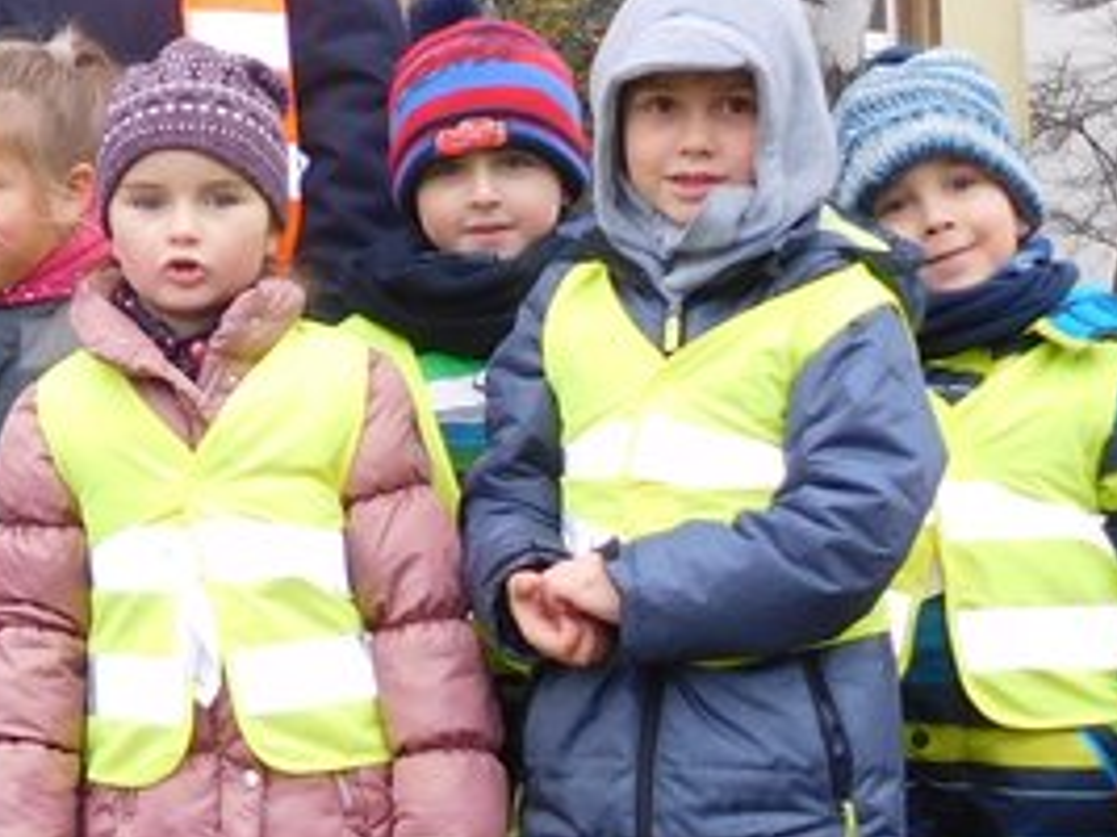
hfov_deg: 14.3
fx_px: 4225
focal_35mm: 131
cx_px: -448
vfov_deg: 11.3
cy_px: 176
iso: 125
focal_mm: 6.2
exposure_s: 1/30
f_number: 3.8
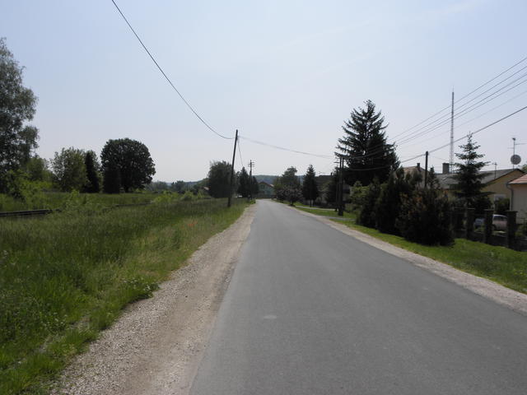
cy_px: 198
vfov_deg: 48.2
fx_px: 442
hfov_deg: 61.7
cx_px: 264
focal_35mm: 29
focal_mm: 5.16
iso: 64
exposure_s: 1/500
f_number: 5.6
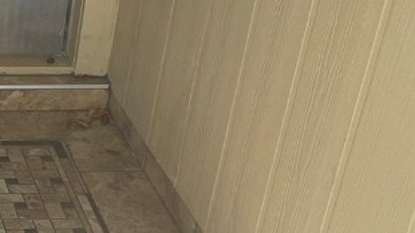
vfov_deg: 13.4
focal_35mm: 90
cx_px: -114
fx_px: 990
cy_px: 139
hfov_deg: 21.6
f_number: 1.6
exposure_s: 1/121
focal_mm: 5.1
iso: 80
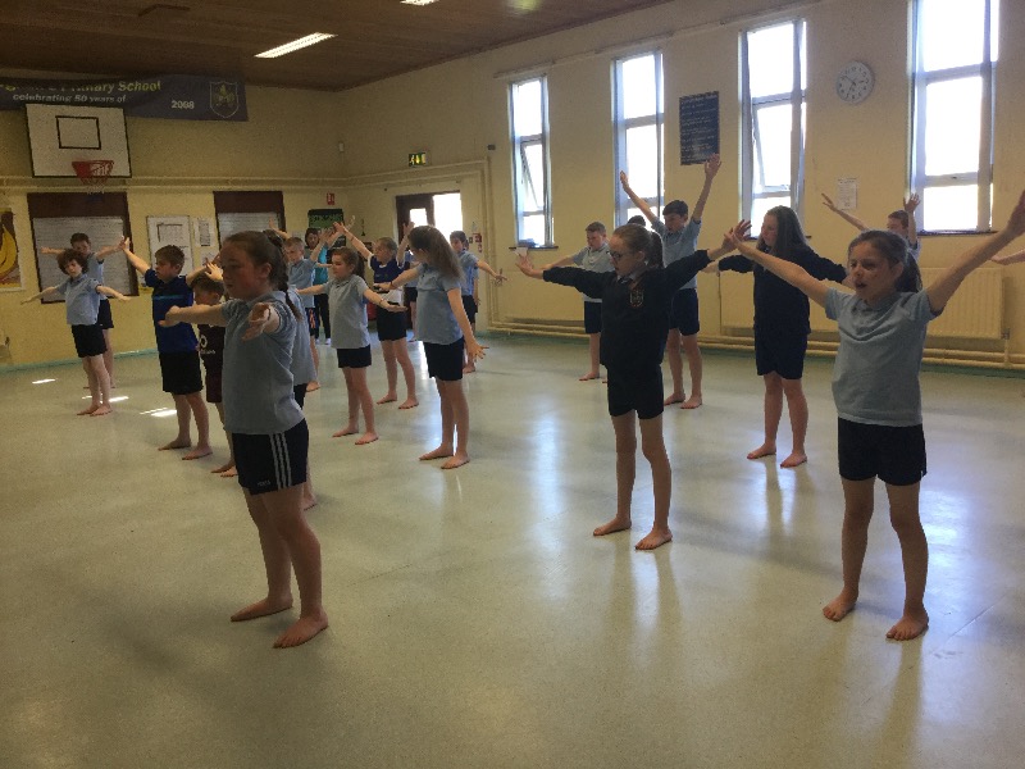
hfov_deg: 58.4
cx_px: 512
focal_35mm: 31
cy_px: 384
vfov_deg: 45.4
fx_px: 918
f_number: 2.4
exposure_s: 1/33
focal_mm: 3.3
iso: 40
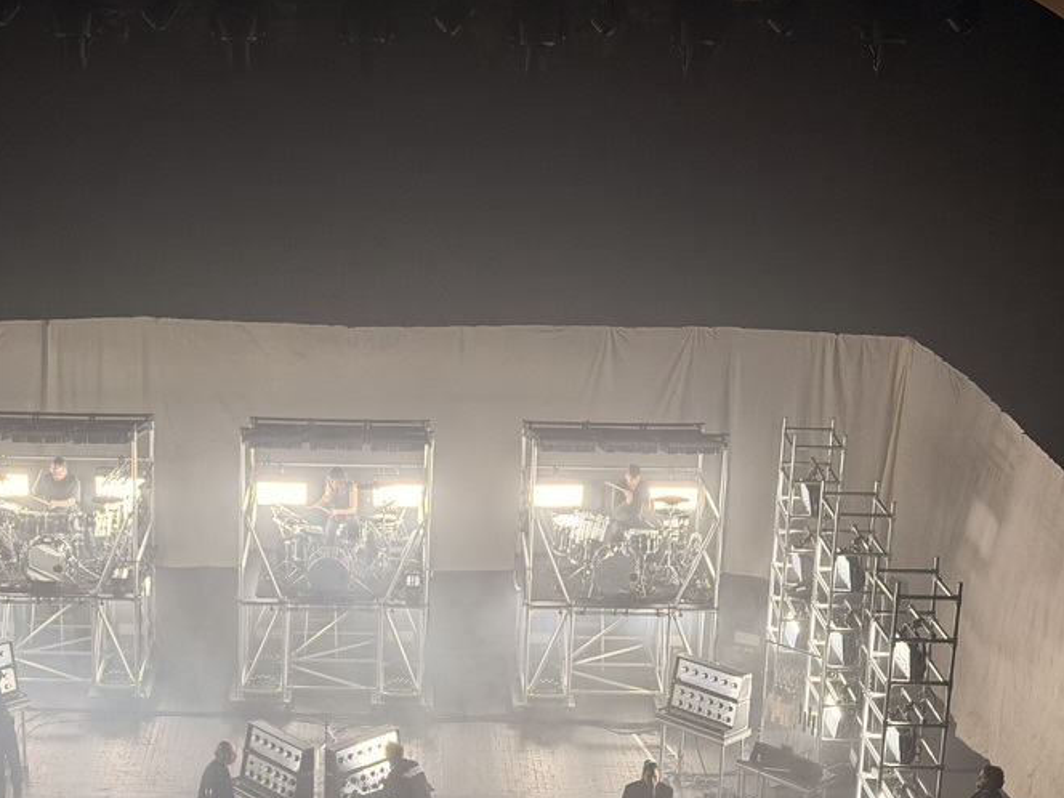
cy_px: 583
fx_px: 2275
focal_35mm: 74
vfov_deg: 19.8
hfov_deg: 26.2
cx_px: 348
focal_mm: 6.76
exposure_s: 1/105
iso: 100
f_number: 1.78
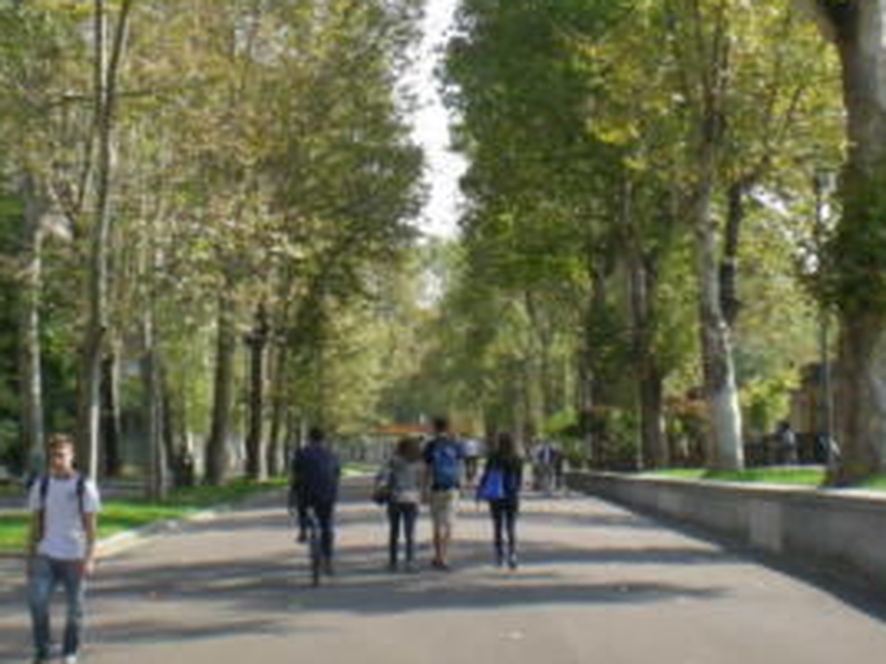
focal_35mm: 71
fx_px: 1817
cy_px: 180
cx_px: 374
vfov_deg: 20.6
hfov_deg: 27.4
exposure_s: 1/145
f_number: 4.6
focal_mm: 6.3
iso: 50
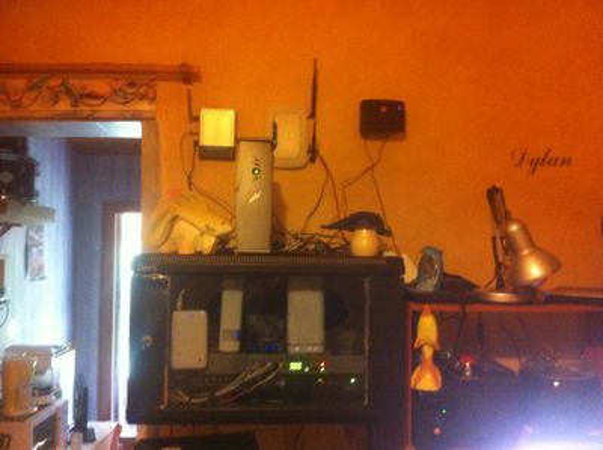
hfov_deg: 52.7
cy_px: 225
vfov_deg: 40.6
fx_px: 609
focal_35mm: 35
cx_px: 302
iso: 640
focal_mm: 3.85
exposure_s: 1/15
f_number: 2.8
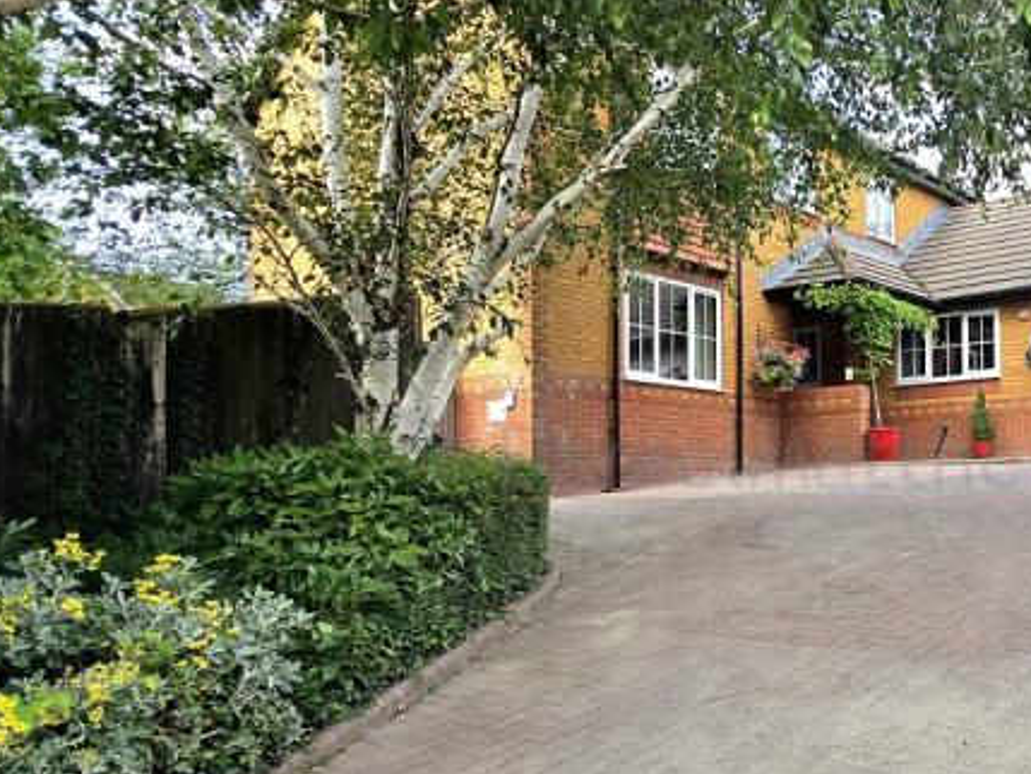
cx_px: 793
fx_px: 924
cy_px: 476
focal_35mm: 31
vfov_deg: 45.1
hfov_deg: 55.1
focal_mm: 2.2
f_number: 2.2
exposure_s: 1/526
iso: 50
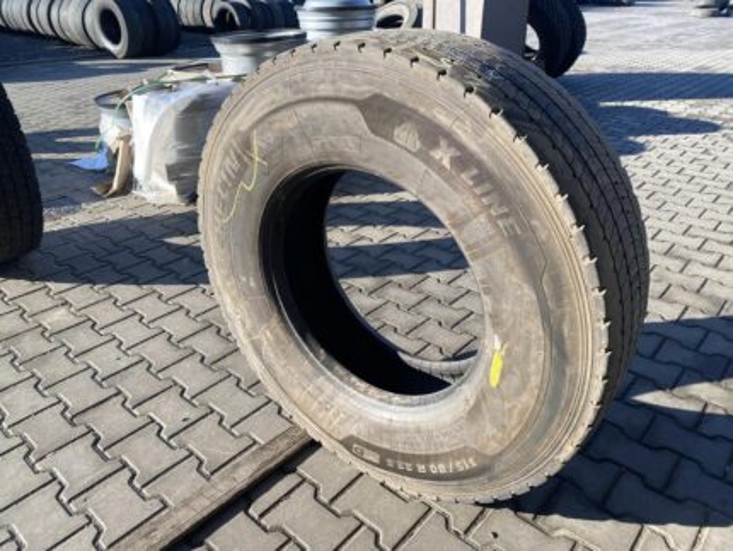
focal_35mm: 26
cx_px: 366
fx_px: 551
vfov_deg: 53.1
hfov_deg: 67.3
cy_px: 276
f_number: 1.8
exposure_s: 1/633
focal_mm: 4.25
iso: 32
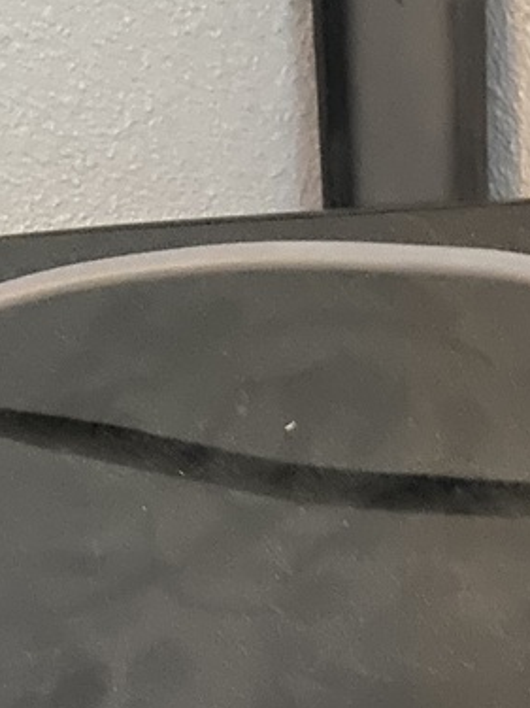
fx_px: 1450
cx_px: 343
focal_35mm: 71
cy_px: 838
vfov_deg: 24.9
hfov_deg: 20.7
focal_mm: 4.25
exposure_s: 1/11
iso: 500
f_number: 1.8
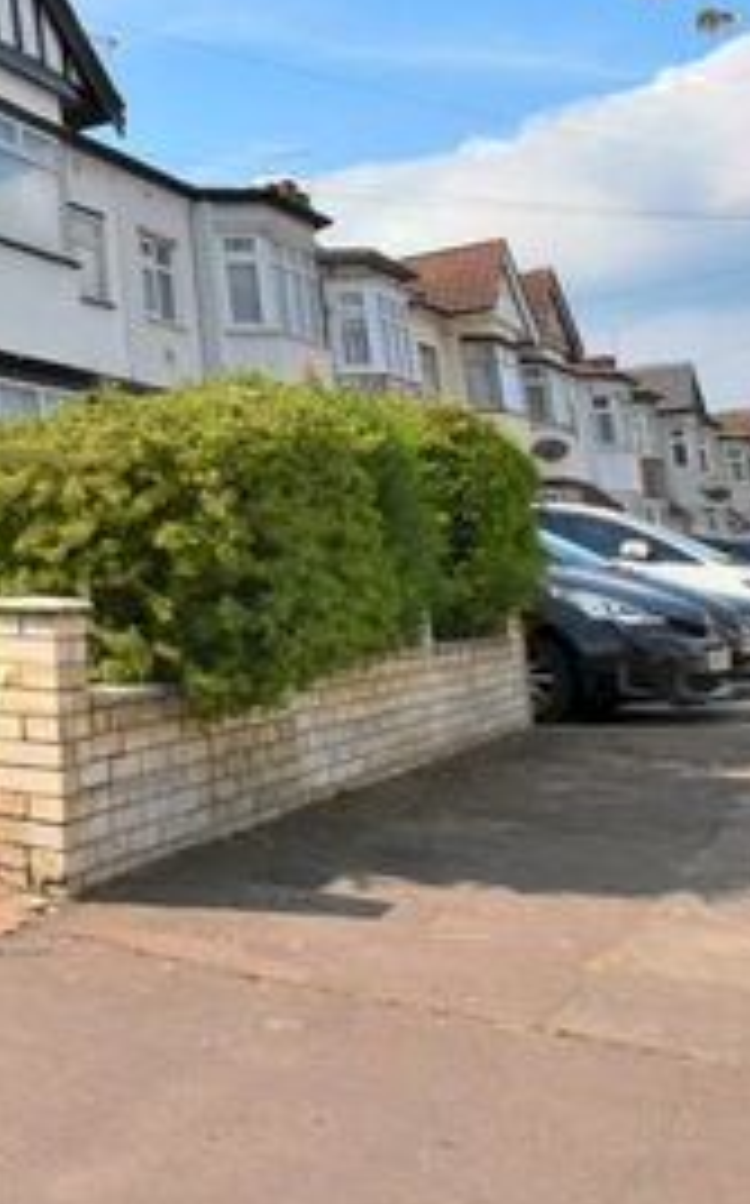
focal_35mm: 40
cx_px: -454
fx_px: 1311
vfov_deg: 48.0
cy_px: 353
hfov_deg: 23.5
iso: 800
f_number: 13
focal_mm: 10
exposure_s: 1/640
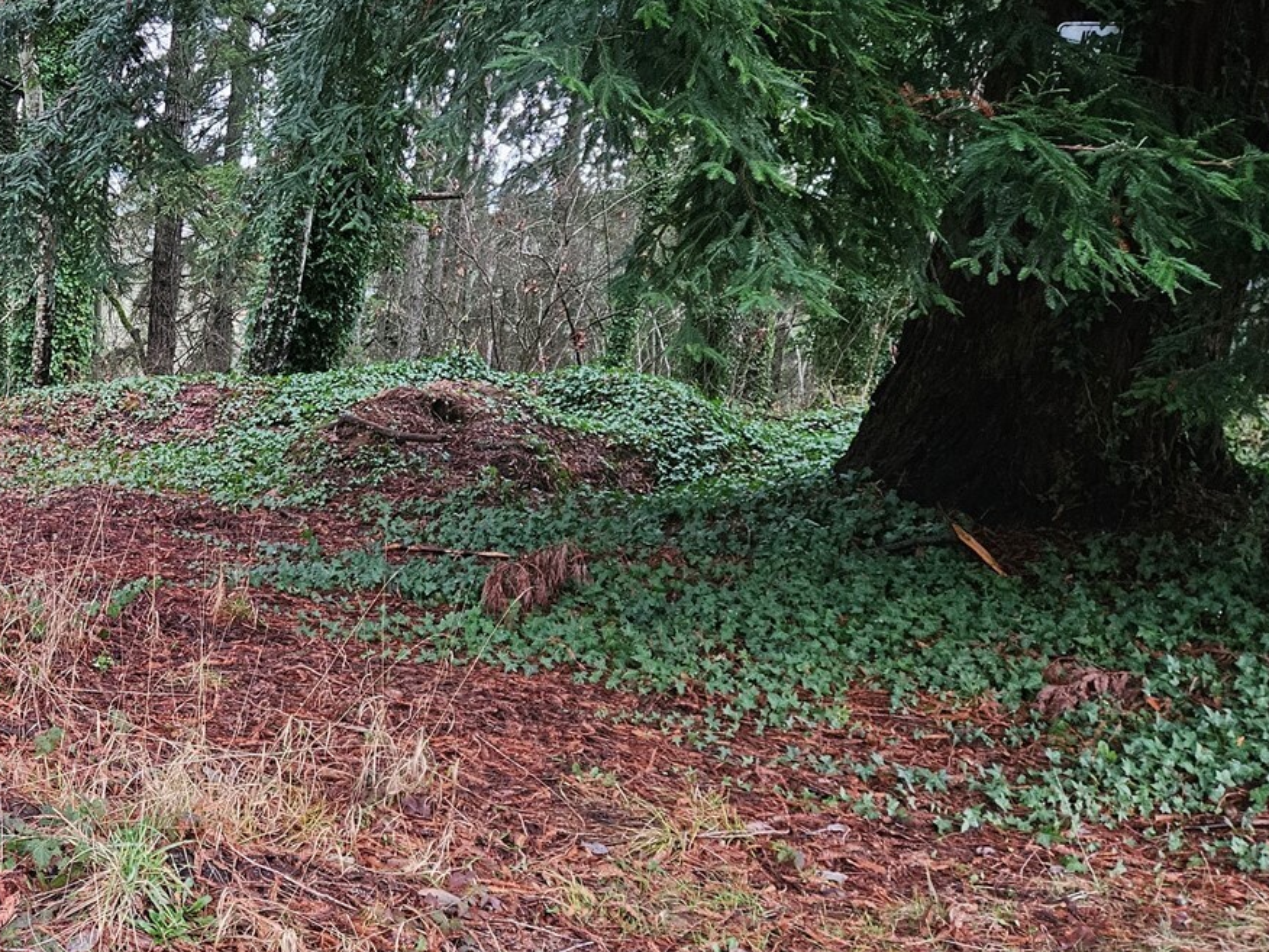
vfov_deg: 34.3
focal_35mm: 42
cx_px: 167
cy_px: 404
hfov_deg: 41.8
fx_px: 1540
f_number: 1.8
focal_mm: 5.4
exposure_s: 1/30
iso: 640
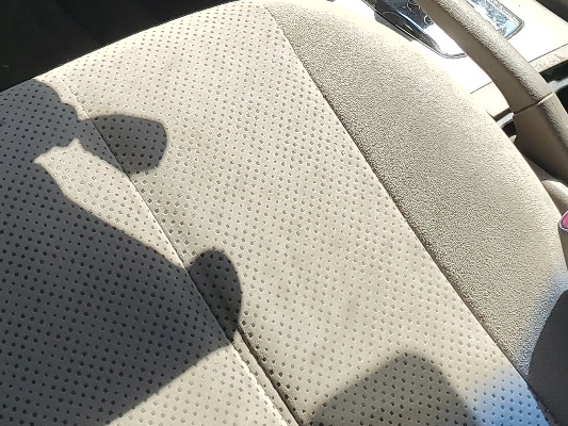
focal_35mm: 78
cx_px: 236
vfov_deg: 17.7
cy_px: -129
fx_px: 1280
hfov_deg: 25.0
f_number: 1.5
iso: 50
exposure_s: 1/1250
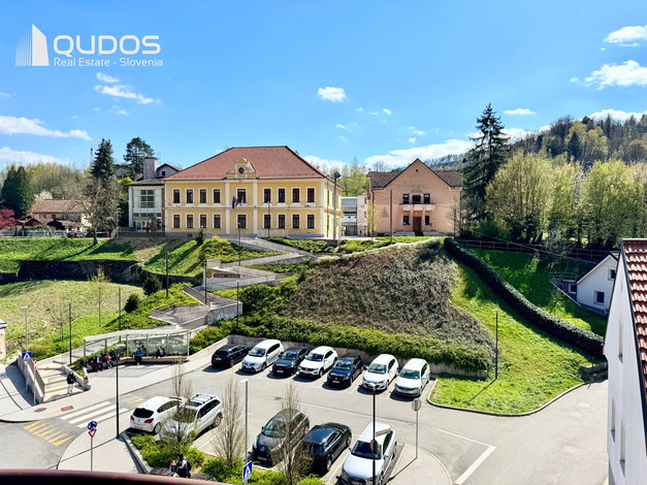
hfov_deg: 71.6
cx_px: 324
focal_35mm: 24
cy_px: 242
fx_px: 448
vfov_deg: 56.8
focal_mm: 6.76
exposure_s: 1/6410
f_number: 1.78
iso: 80
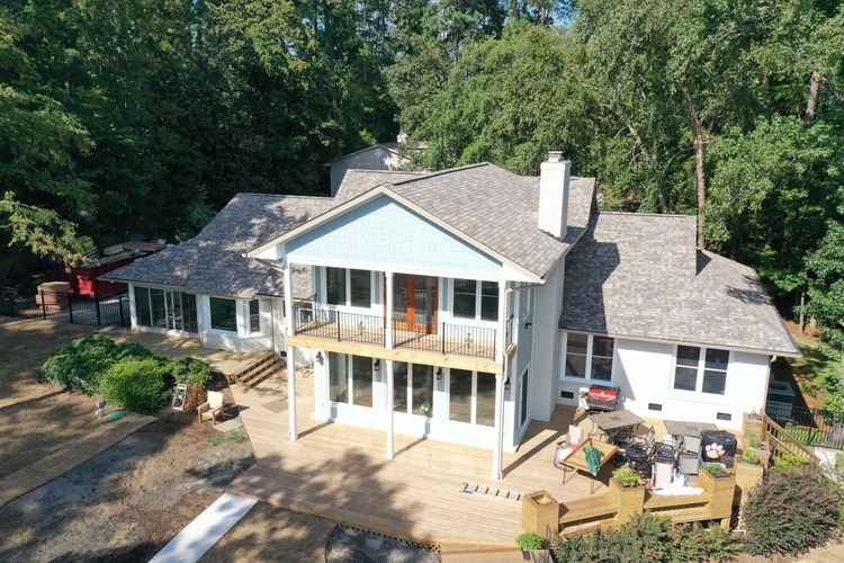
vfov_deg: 46.4
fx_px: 656
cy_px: 282
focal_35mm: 28
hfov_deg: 65.5
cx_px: 422
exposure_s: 1/320
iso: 100
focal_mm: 10.26
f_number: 5.6
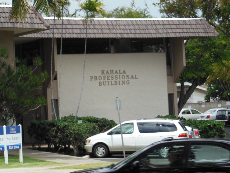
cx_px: 115
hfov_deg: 15.9
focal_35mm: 124
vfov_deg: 12.0
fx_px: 824
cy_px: 86
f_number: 5.7
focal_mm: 22.1
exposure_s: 1/400
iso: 125
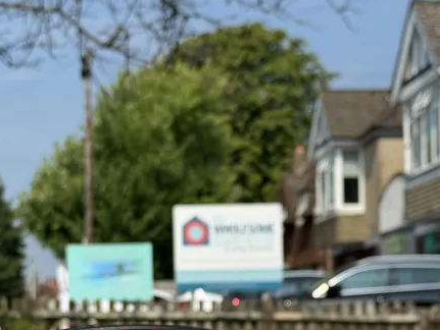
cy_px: 286
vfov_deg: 16.4
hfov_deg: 21.9
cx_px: 161
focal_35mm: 89
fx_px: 1132
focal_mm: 6.76
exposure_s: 1/4049
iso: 64
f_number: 1.78
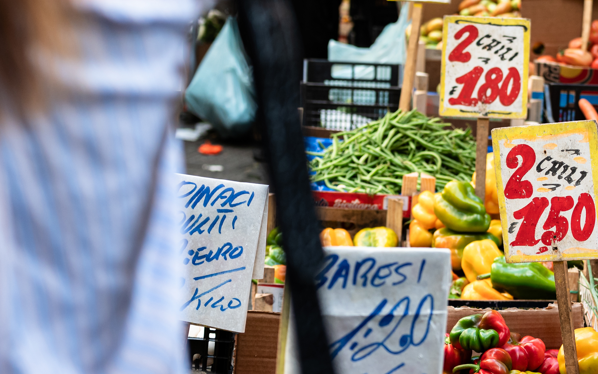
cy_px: 105
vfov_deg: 11.5
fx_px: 1858
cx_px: 483
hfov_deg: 18.1
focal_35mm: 114
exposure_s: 1/250
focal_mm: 50
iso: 400
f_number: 4
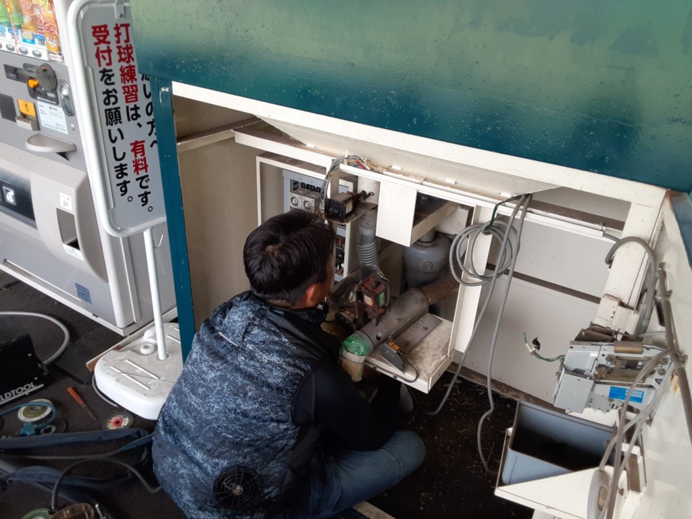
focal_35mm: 27
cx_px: 346
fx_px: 540
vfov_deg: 51.4
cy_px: 260
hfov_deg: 65.3
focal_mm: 2.91
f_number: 1.9
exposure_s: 1/100
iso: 50
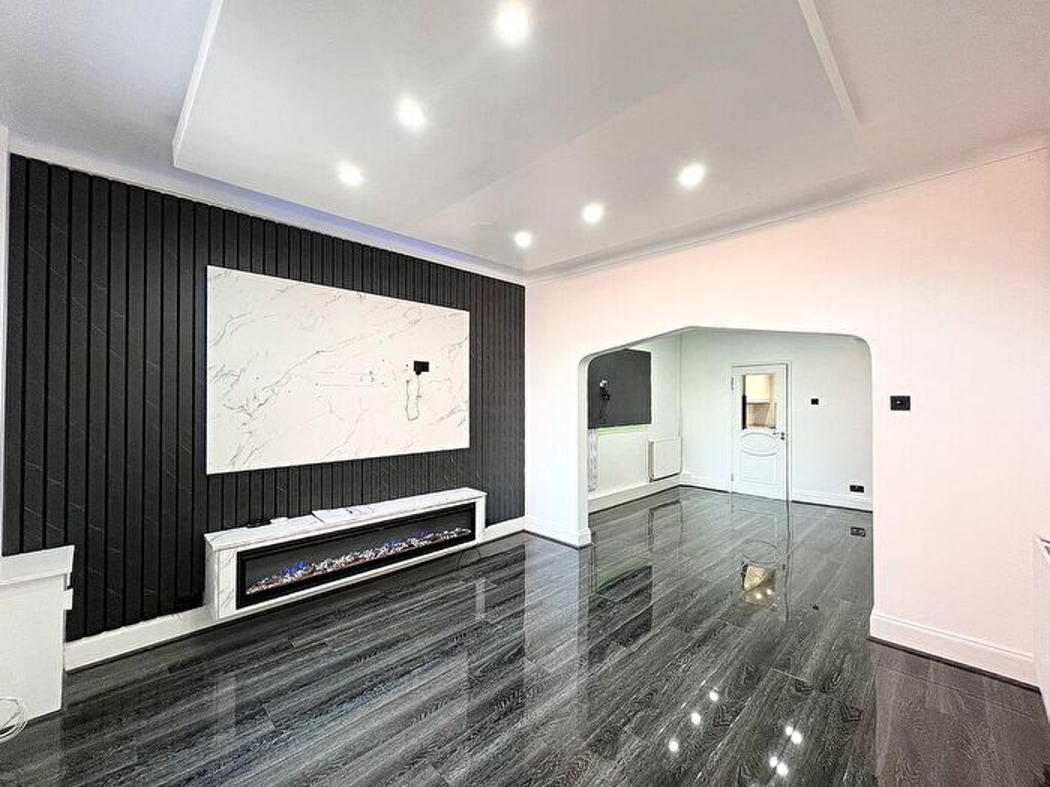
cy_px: 394
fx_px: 394
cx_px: 525
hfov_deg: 106.2
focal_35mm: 13
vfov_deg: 89.9
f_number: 1.8
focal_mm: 1.57
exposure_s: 1/100
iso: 200
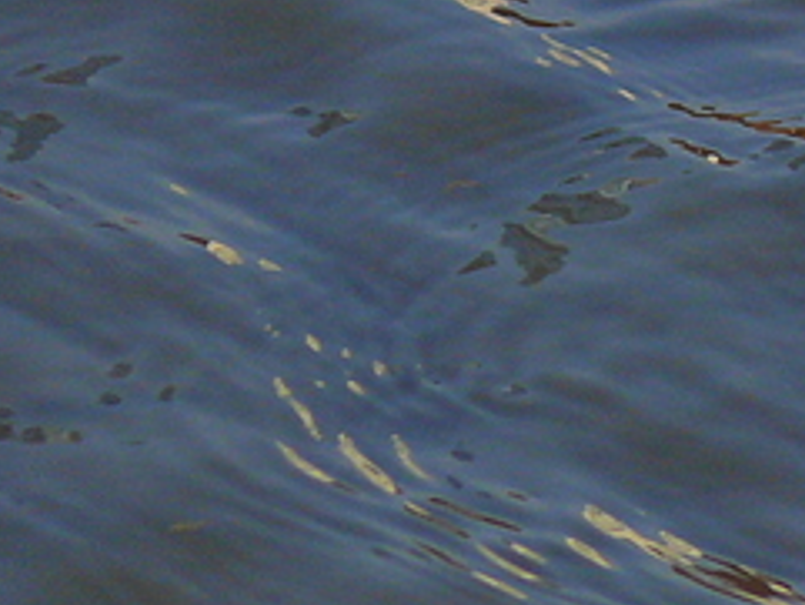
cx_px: 1663
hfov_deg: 1.1
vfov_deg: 0.8
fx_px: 41438
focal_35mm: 1781
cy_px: 94
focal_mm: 88.8
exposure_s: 1/1000
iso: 100
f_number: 4.5
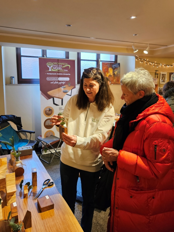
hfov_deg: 58.9
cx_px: 87
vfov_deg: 73.9
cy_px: 116
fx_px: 154
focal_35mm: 23
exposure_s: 1/100
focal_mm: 5.4
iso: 250
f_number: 1.8
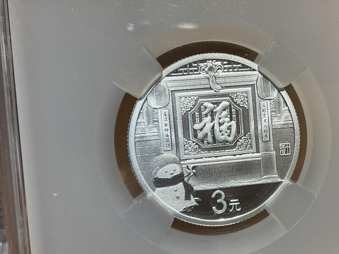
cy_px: 130
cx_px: 240
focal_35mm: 49
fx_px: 480
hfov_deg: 38.2
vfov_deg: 29.7
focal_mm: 3
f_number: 1.8
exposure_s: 1/50
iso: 64
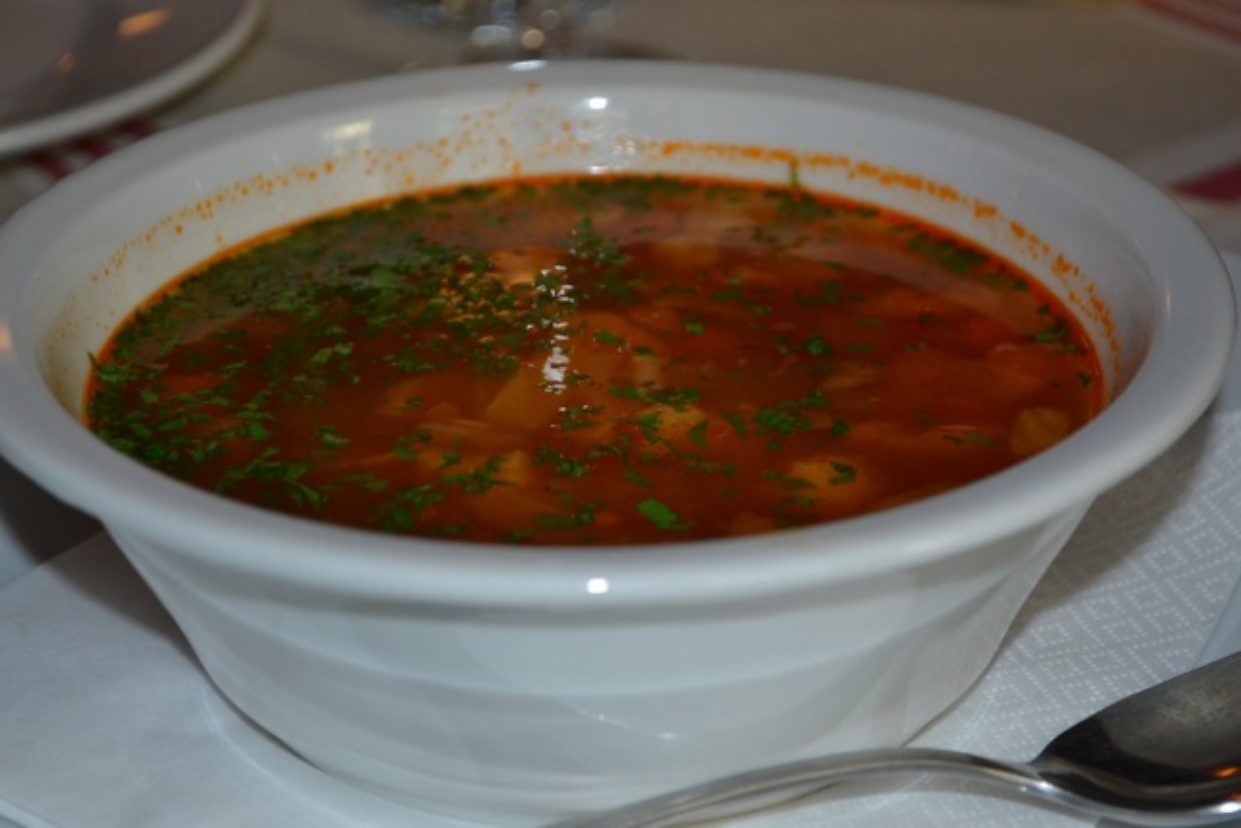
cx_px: 620
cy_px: 414
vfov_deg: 16.6
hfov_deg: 24.6
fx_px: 2844
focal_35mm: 82
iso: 400
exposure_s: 1/60
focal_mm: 55
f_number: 5.6
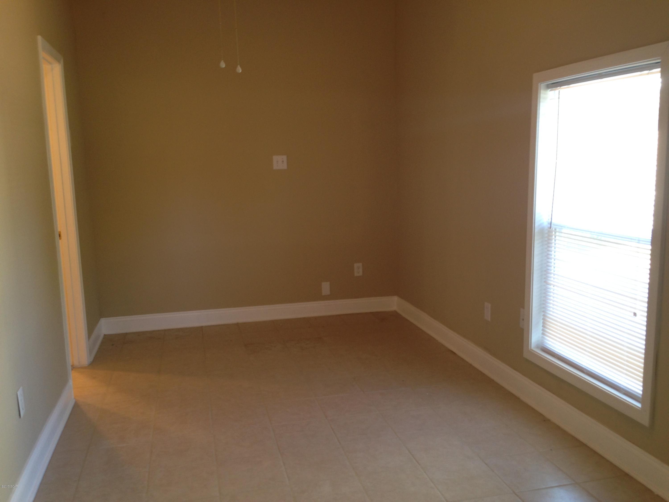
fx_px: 638
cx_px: 334
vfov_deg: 42.9
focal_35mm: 33
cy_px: 251
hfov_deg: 55.4
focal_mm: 4.12
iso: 50
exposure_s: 1/20
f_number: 2.4
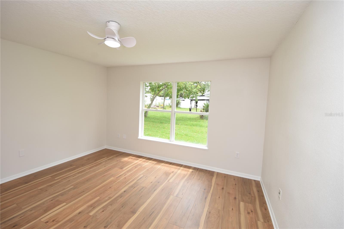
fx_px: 143
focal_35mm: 15
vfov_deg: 77.3
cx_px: 172
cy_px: 114
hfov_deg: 100.4
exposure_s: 1/80
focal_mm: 10
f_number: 4.5
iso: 100
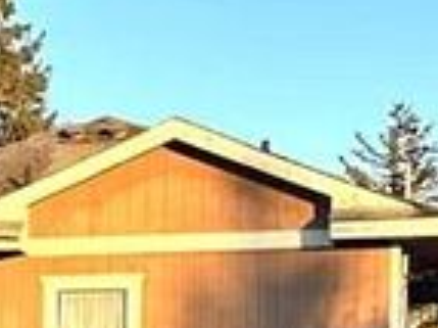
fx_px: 2124
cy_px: 458
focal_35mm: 168
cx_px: -236
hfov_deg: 11.3
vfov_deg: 8.7
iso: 64
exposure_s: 1/681
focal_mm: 6.86
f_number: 1.78
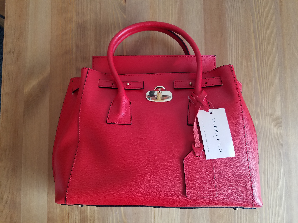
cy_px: 112
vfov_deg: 53.1
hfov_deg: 67.3
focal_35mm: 26
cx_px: 149
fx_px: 224
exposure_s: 1/120
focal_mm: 4.2
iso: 80
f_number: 1.7
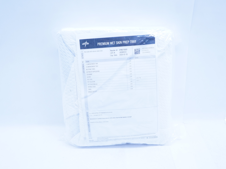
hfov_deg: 45.2
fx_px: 271
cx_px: 116
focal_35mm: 42
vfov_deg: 34.7
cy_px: 86
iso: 800
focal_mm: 25
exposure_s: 1/100
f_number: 6.3
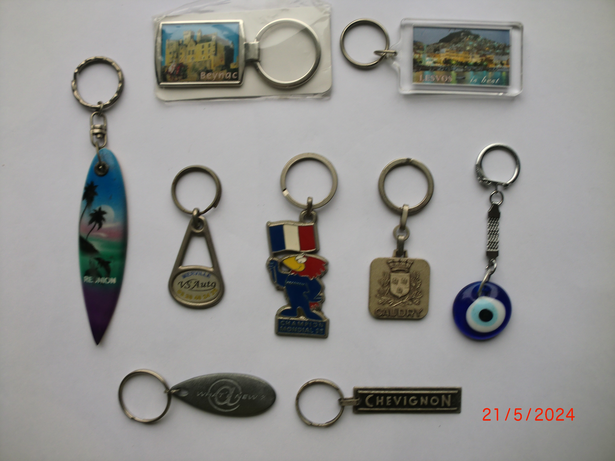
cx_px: 308
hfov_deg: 52.6
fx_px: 622
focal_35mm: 35
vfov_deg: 40.7
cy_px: 230
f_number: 3.1
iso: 64
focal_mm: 6.3
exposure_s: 1/80
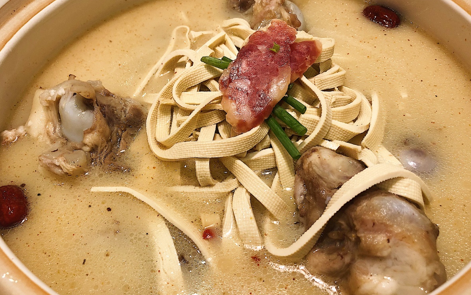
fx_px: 385
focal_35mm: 30
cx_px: 235
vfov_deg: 41.8
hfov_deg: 62.9
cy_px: 142
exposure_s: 1/17
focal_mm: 3.99
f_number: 1.8
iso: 50
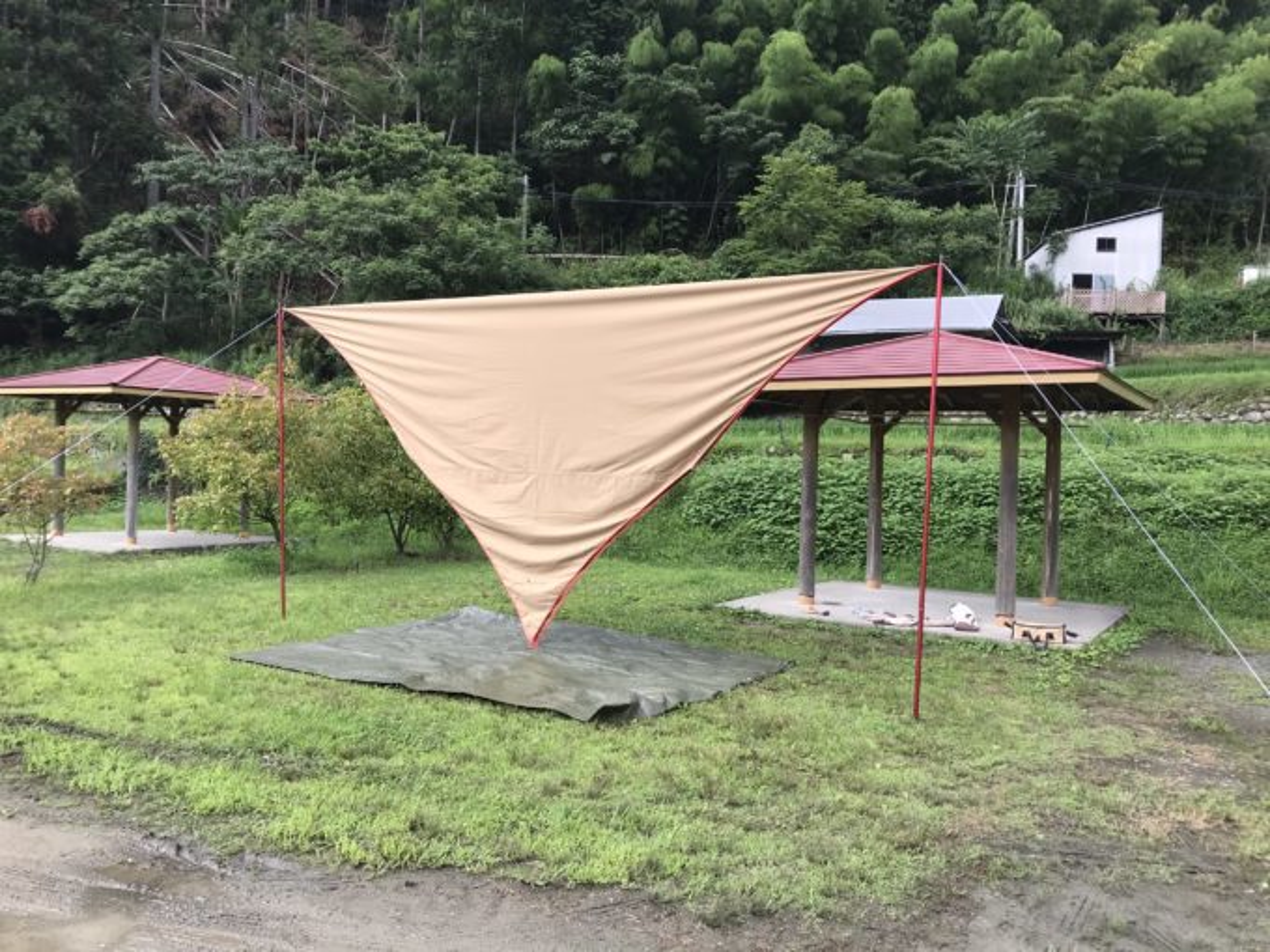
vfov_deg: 49.7
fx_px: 1027
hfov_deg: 63.4
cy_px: 476
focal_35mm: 28
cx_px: 635
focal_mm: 3.99
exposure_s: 1/529
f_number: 1.8
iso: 20
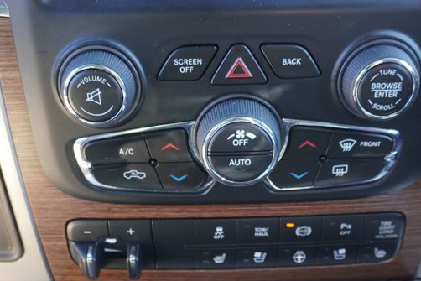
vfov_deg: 27.3
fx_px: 573
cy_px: 197
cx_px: 206
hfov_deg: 40.3
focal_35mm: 49
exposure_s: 1/60
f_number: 4
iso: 800
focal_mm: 16
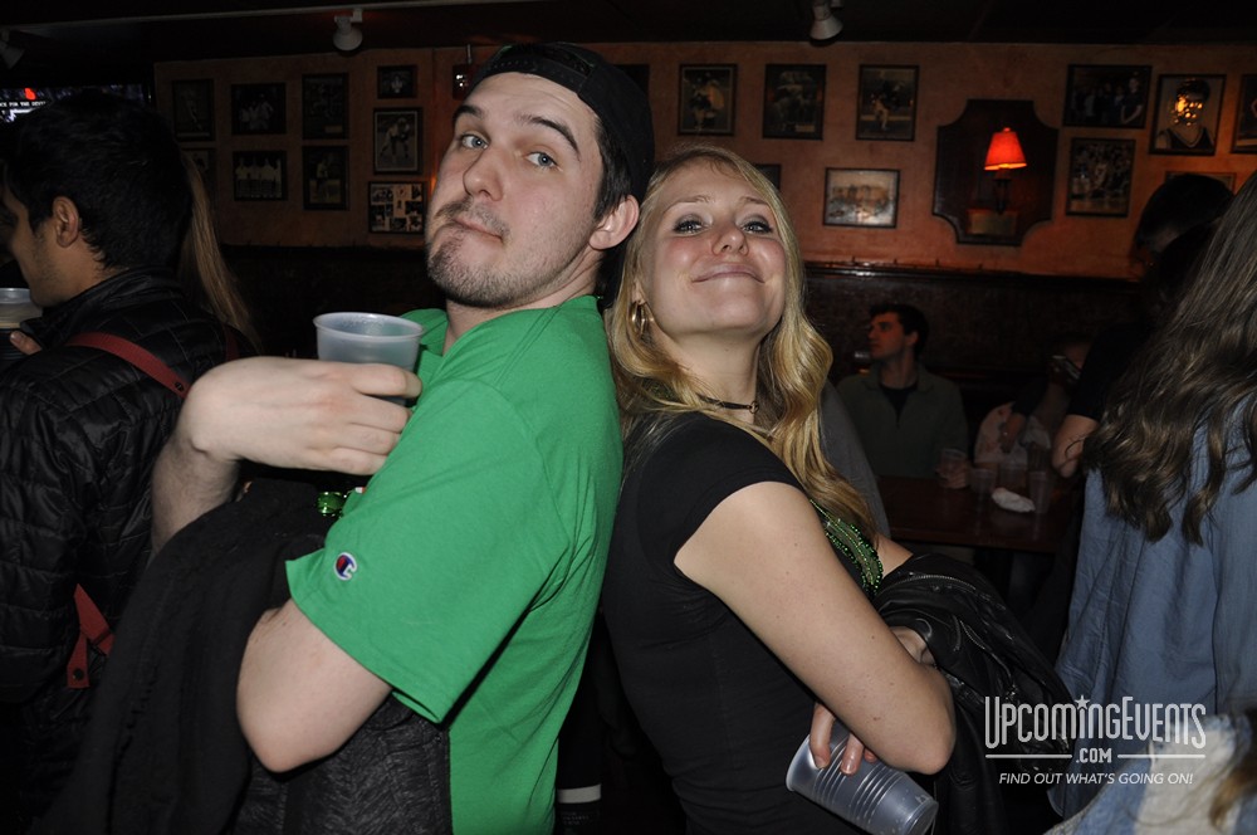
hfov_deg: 67.4
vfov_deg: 47.8
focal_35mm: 27
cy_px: 418
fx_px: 942
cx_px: 628
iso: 400
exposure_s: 1/60
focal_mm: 18
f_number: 3.5
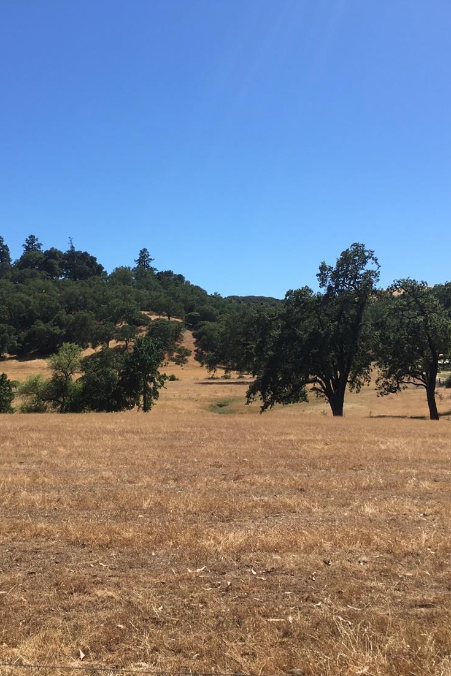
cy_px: 338
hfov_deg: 32.5
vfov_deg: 47.4
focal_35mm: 41
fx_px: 771
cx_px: 179
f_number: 2.2
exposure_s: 1/1479
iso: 25
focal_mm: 4.15
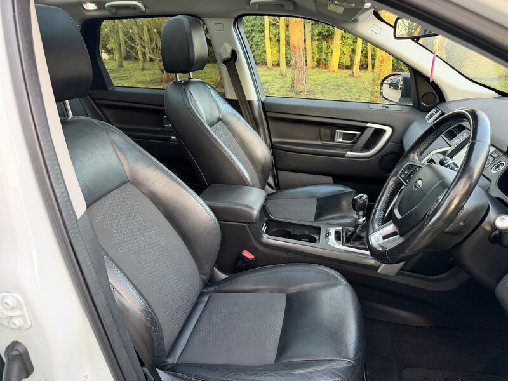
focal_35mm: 24
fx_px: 352
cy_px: 190
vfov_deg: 56.8
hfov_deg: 71.6
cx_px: 254
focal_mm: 6.76
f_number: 1.78
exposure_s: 1/60
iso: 320
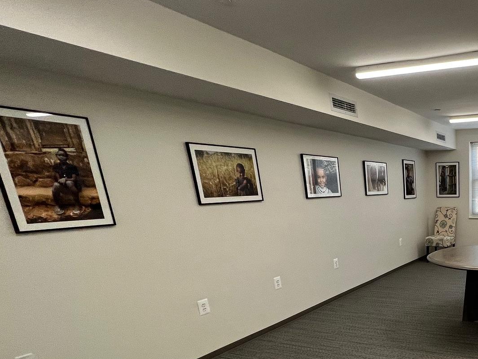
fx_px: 345
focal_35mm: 25
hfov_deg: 56.9
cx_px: 452
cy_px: 299
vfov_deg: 50.7
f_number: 1.8
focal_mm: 1.57
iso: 100
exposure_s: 1/120
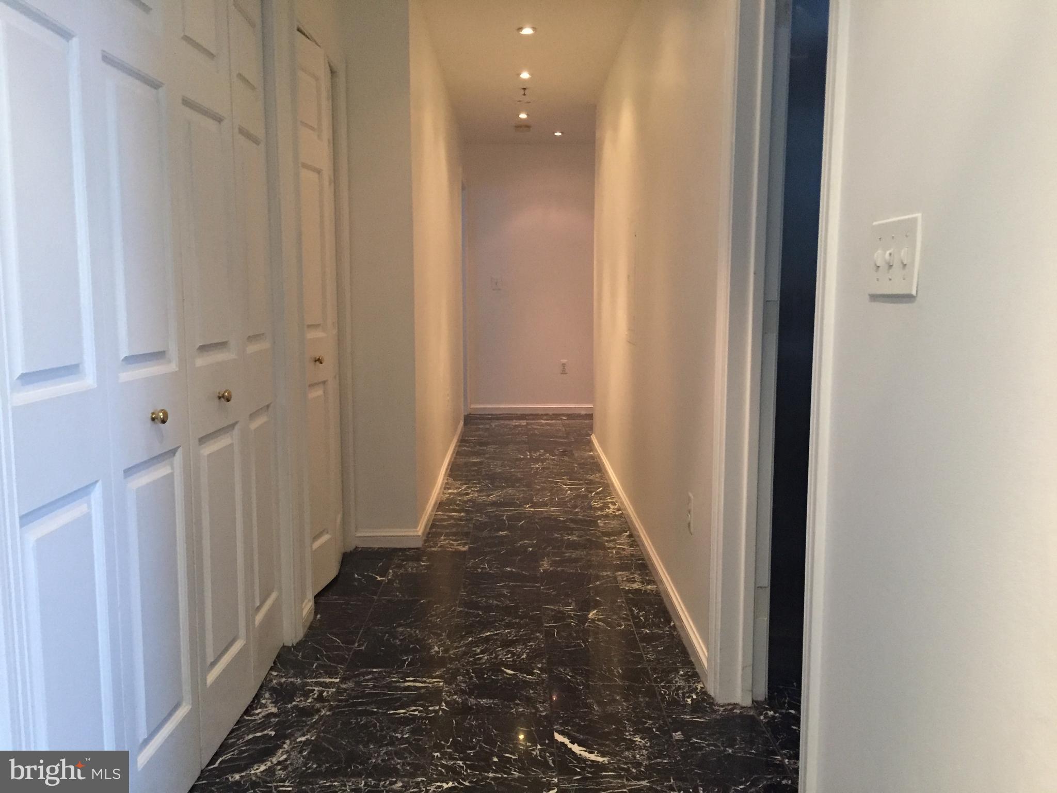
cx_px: 528
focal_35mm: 29
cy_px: 396
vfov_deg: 48.2
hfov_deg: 61.7
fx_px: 886
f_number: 2.2
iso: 250
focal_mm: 4.15
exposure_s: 1/15
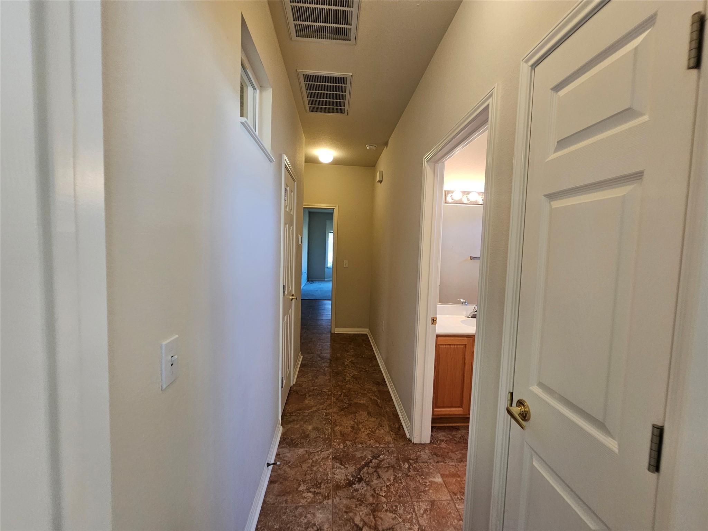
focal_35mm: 13
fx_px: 266
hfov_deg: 106.2
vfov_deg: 89.9
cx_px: 354
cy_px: 266
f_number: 2.2
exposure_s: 1/60
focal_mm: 2.2
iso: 160
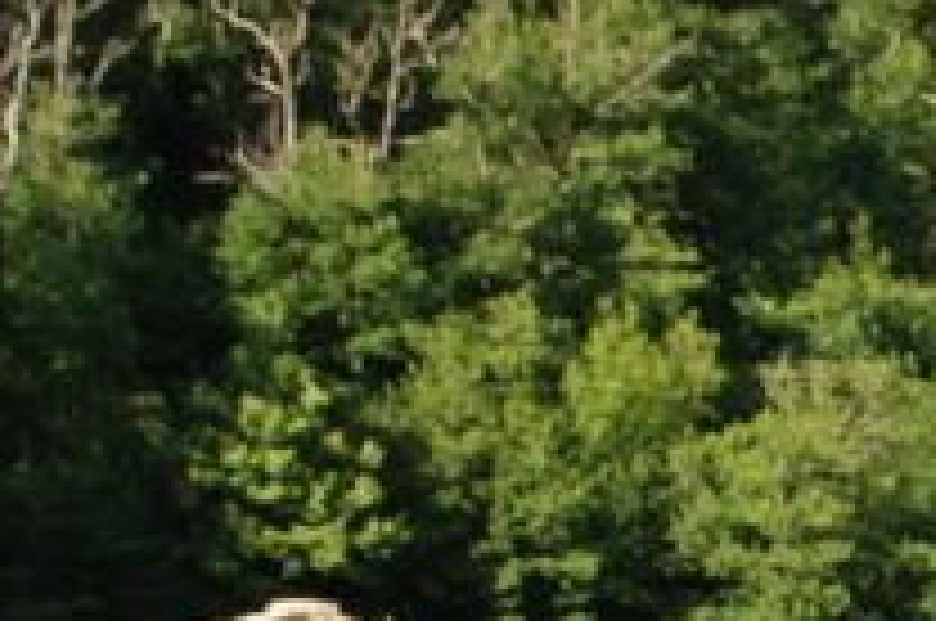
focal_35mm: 104
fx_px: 2700
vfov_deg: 13.1
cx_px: 1062
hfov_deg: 18.8
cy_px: 459
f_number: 6.3
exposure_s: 1/200
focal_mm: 24
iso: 320
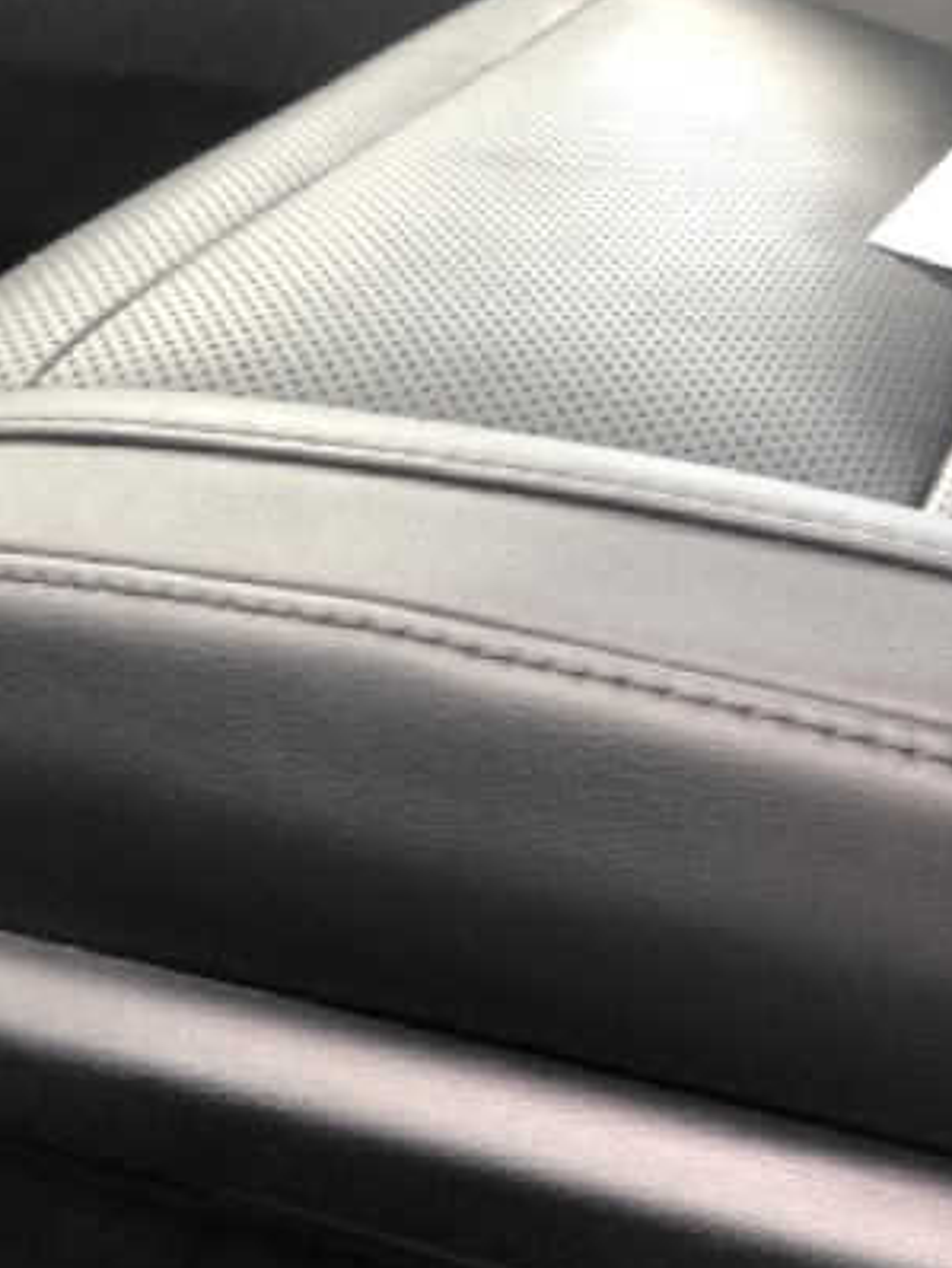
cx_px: 328
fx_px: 1648
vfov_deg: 40.4
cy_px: 1004
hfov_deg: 32.0
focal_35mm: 45
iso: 40
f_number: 1.8
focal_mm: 3.99
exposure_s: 1/24
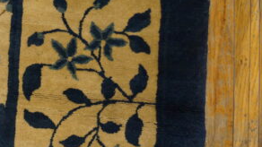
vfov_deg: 20.5
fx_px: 403
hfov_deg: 33.2
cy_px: 119
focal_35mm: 58
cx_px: 4
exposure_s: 1/160
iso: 2000
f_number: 4
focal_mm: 18
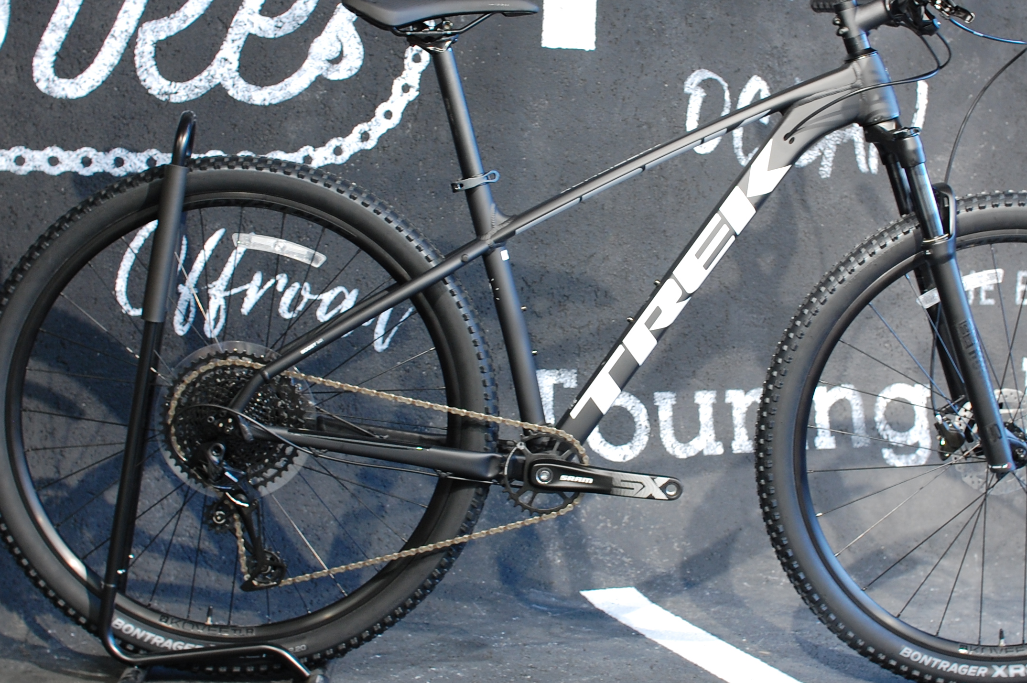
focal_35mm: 63
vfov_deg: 21.5
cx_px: 609
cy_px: 293
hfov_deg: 31.8
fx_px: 1796
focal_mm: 30
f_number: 4.5
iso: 400
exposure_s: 1/25
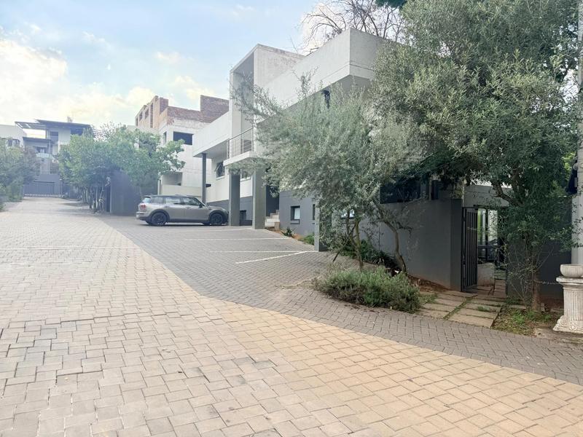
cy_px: 218
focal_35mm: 24
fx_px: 404
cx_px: 292
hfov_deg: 71.6
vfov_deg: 56.8
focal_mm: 6.76
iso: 80
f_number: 1.78
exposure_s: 1/822
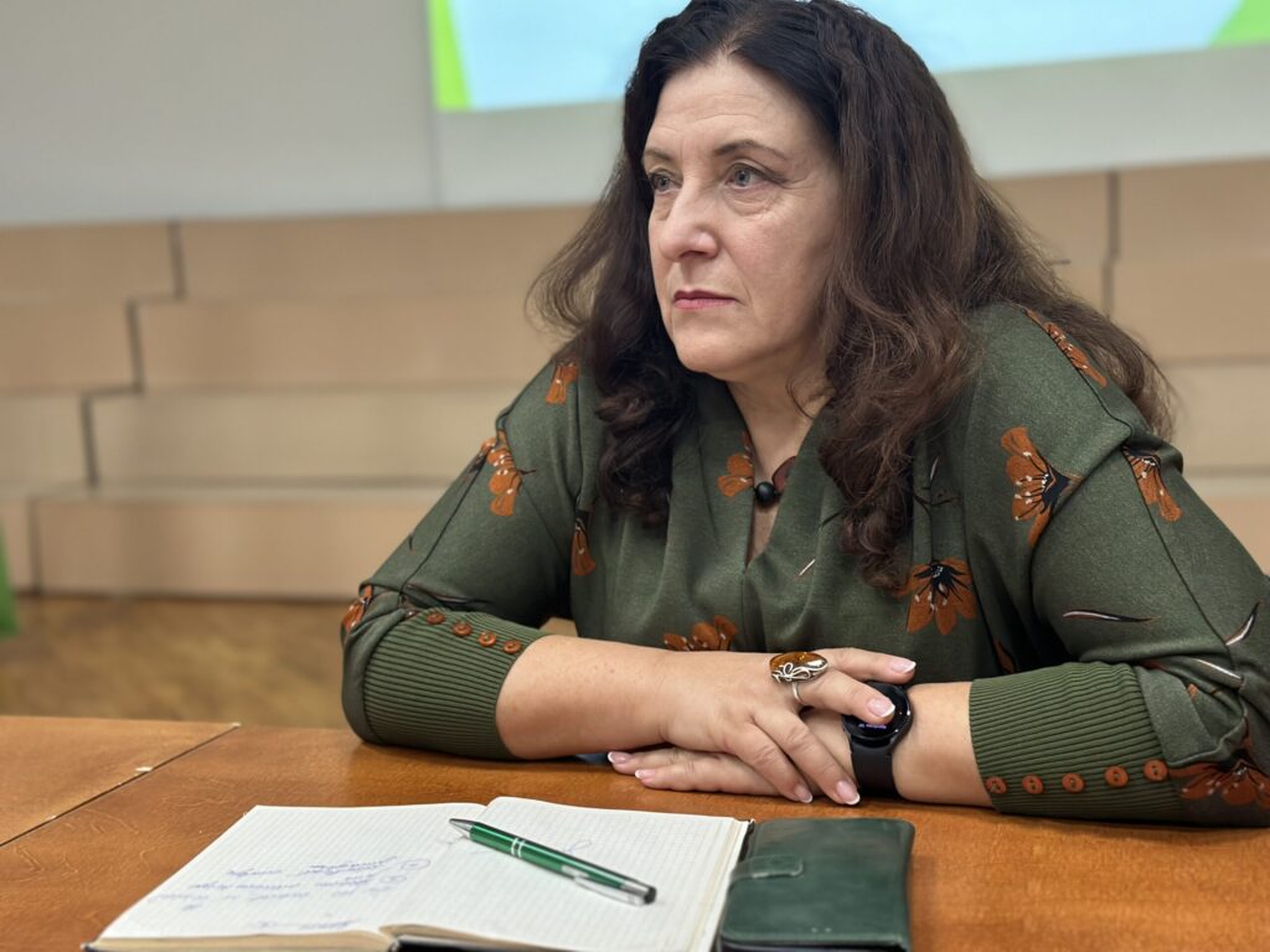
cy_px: 476
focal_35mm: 48
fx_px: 1761
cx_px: 635
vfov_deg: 30.3
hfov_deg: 39.7
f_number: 1.78
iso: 400
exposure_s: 1/46
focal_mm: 6.86
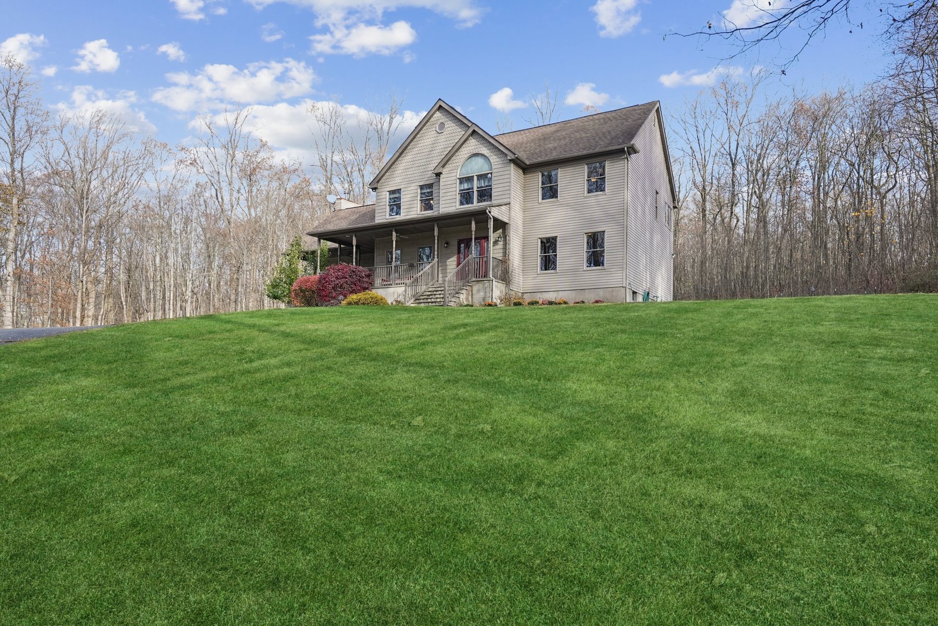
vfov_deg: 59.5
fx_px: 547
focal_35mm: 21
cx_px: 469
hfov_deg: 81.2
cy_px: 313
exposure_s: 1/100
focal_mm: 21
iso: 400
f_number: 8
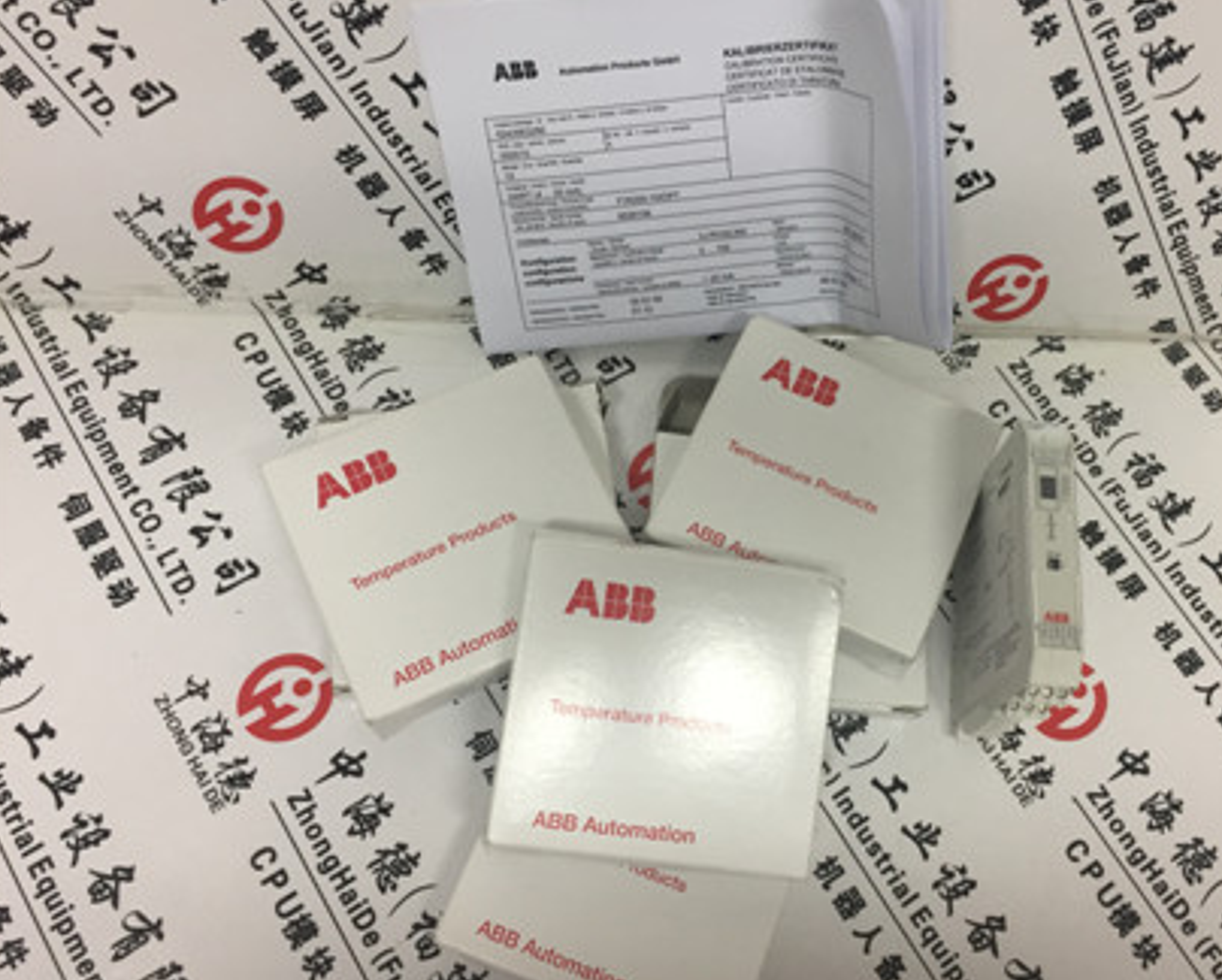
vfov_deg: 42.3
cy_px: 467
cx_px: 741
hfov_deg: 51.1
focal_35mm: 35
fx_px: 1267
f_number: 2.2
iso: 80
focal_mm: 4.15
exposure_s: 1/33
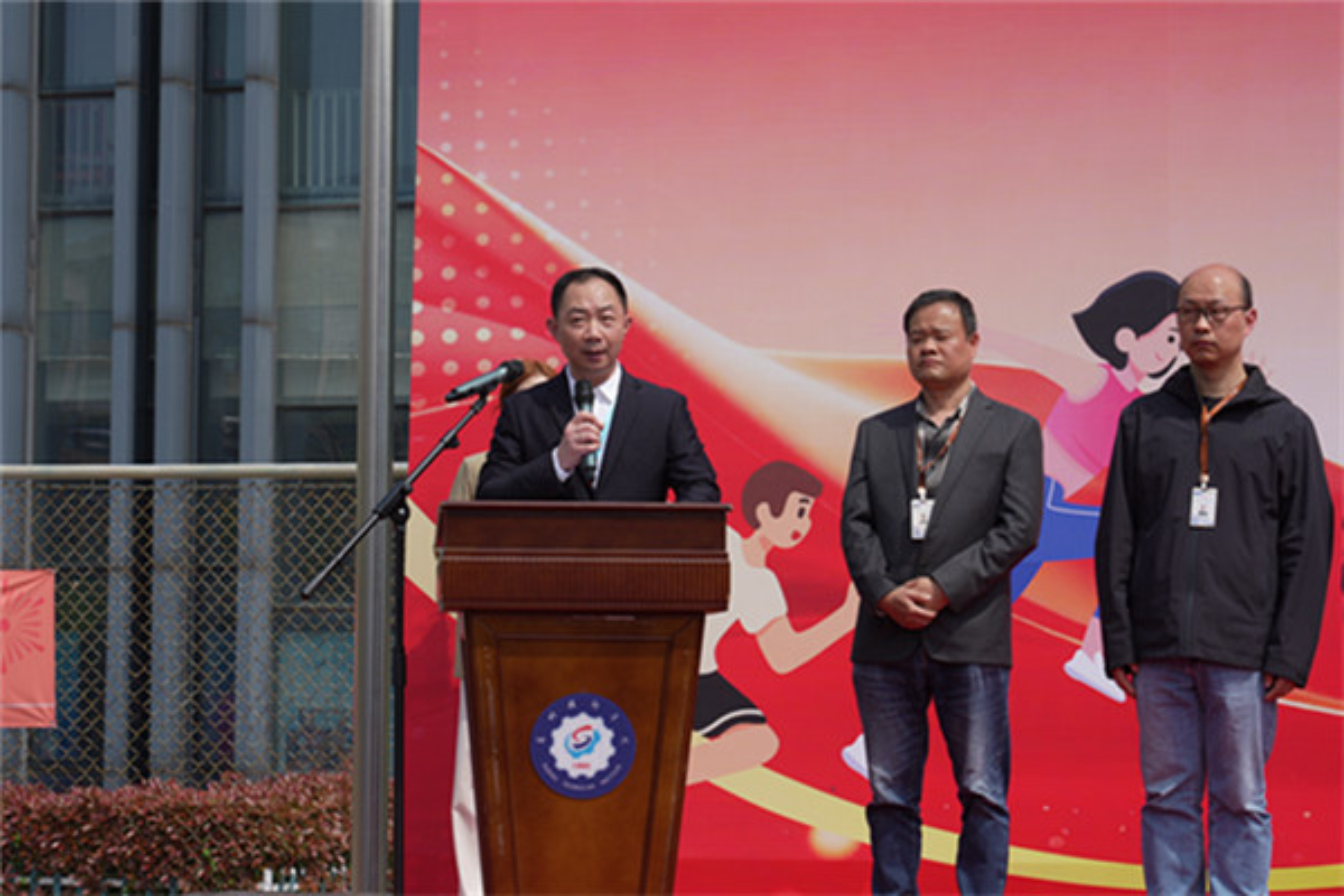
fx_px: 3920
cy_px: 448
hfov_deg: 19.5
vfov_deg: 13.0
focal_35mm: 105
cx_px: 672
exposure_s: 1/400
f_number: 10
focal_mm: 105
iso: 200
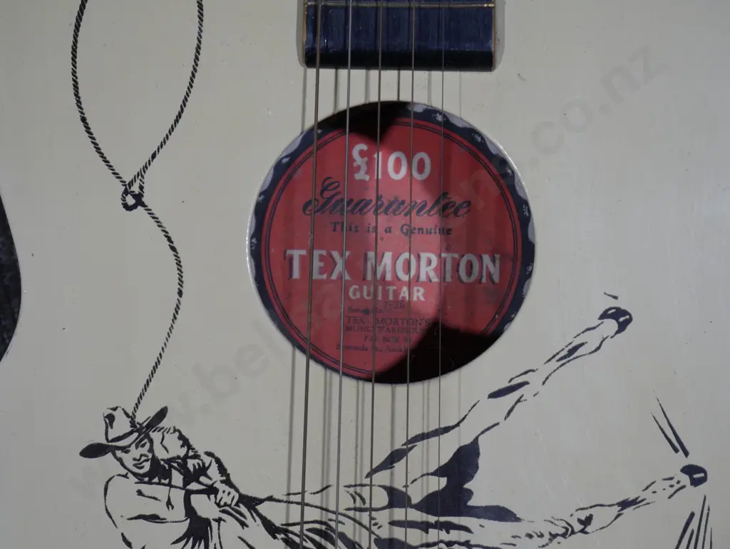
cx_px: 365
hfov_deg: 23.3
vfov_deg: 17.6
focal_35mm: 84
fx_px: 1772
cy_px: 274
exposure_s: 1/100
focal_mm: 42
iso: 400
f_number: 5.6
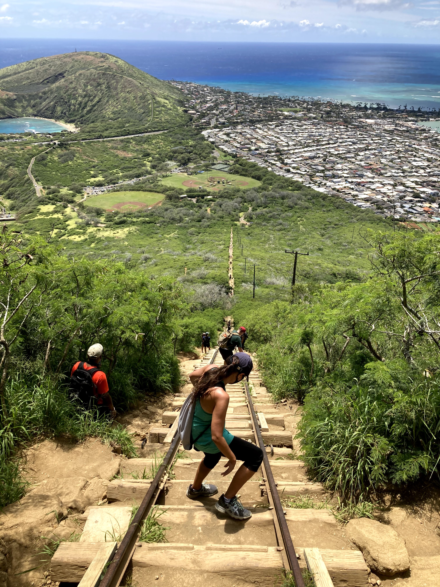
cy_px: 294
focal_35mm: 28
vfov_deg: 63.4
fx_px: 475
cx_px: 220
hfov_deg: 49.7
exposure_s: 1/1473
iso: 20
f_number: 1.8
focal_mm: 3.99
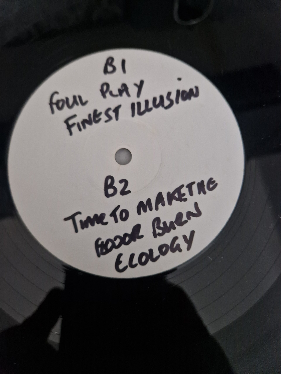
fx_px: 249
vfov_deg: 73.9
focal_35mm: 23
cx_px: 140
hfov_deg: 58.9
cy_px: 187
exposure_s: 1/25
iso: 640
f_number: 1.8
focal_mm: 5.4
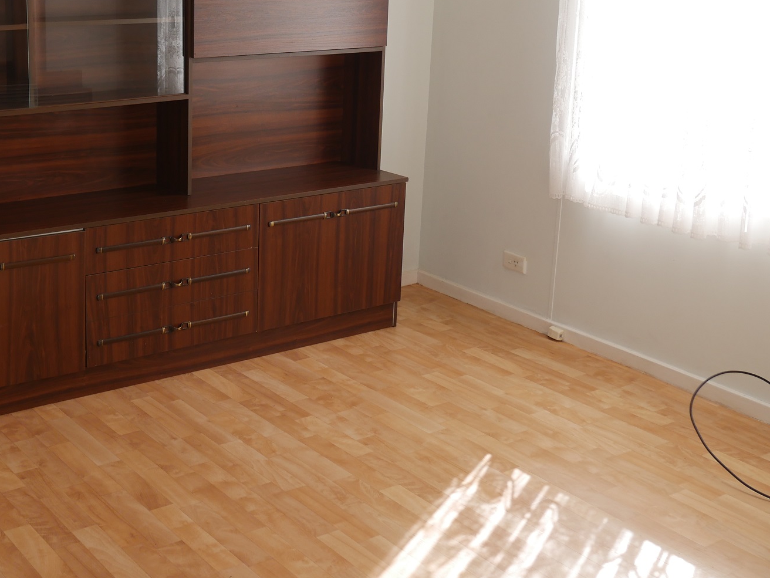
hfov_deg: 37.5
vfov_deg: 29.3
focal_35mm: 49
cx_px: 155
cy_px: 150
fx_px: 1090
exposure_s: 1/160
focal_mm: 14
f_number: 5
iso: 200
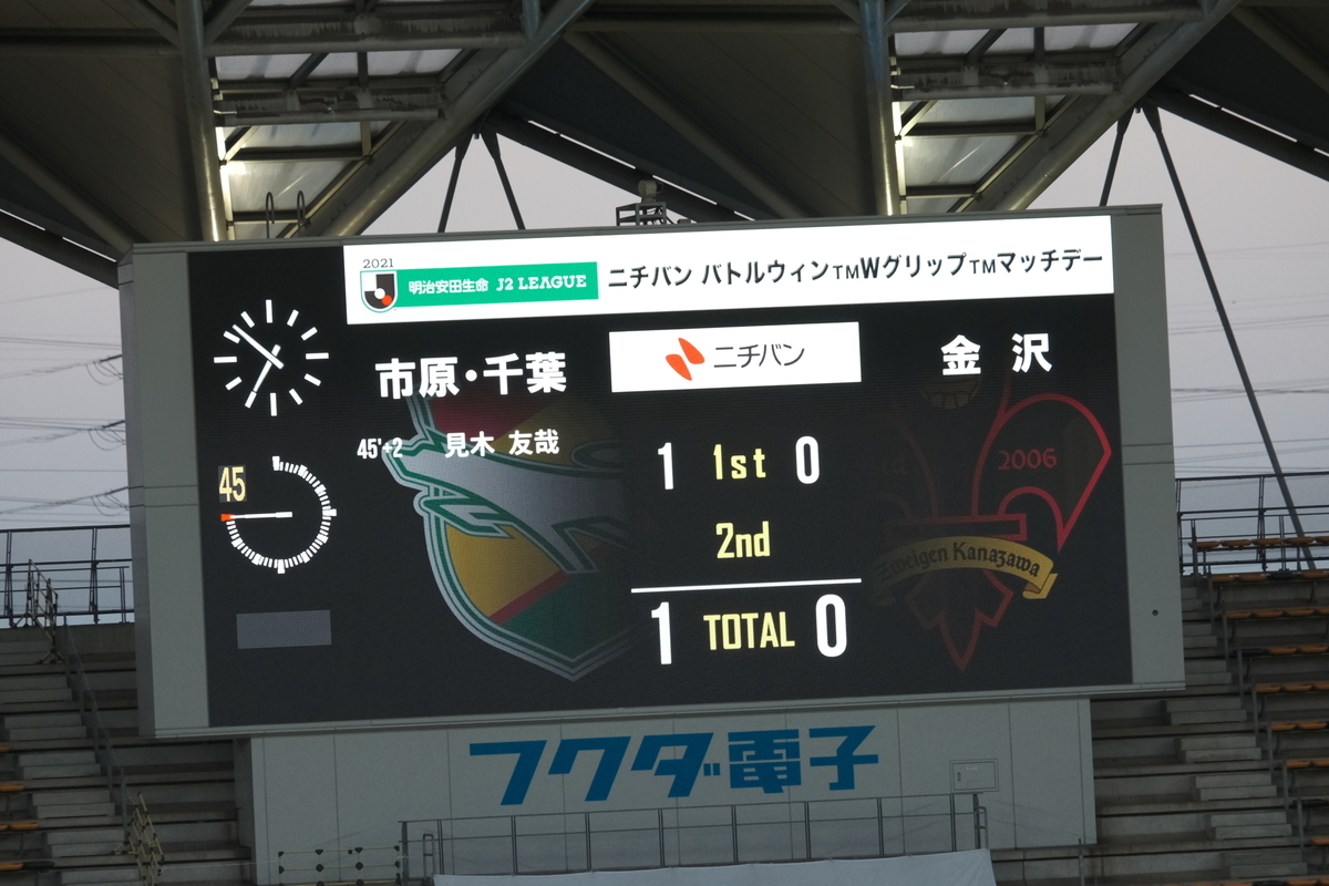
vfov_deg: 4.0
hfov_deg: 6.0
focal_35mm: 345
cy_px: 443
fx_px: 12735
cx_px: 664
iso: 1600
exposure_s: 1/125
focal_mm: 230
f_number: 6.7
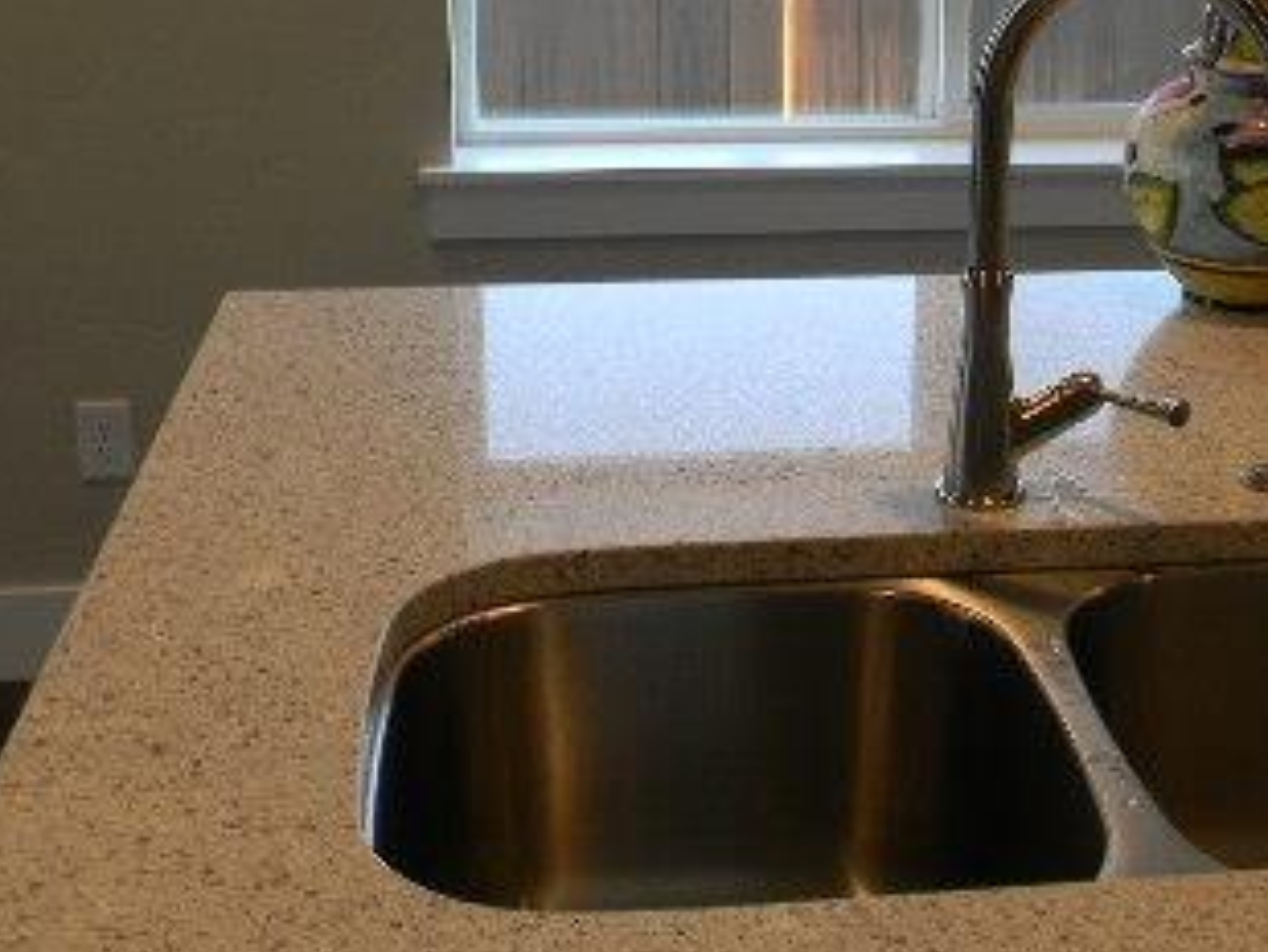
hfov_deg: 32.5
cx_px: 964
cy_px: 254
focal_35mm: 58
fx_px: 2125
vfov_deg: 25.0
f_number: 3.5
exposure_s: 1/30.4
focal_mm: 5
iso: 80
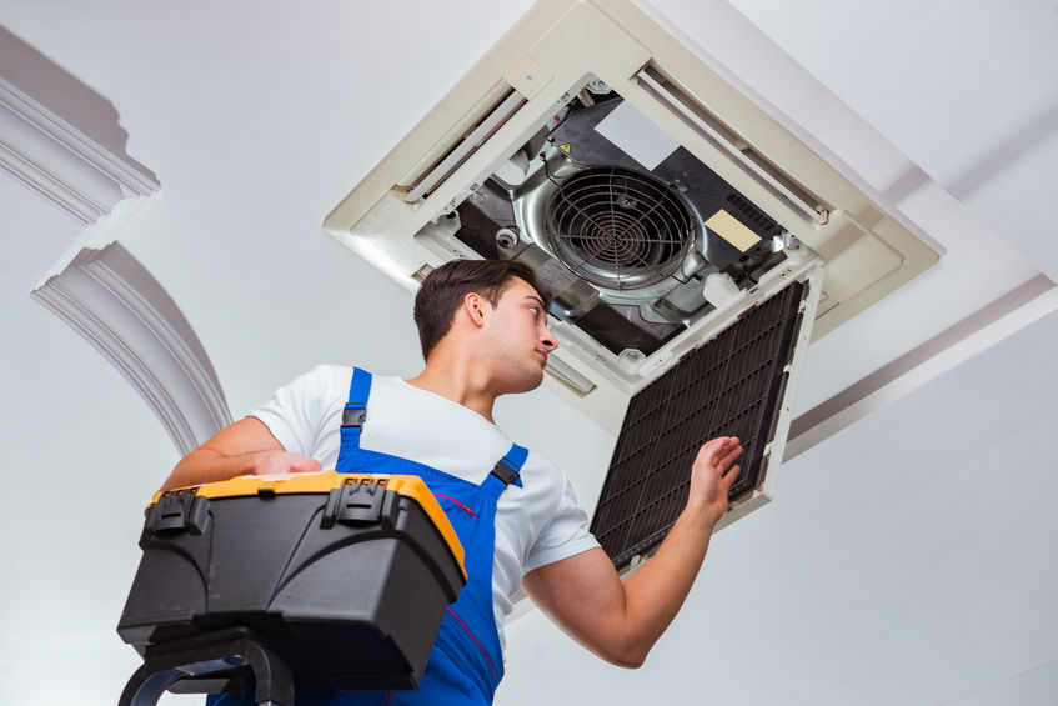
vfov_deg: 24.2
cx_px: 529
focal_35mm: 56
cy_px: 353
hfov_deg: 35.6
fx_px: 1646
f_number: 5
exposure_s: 1/100
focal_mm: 56
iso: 400
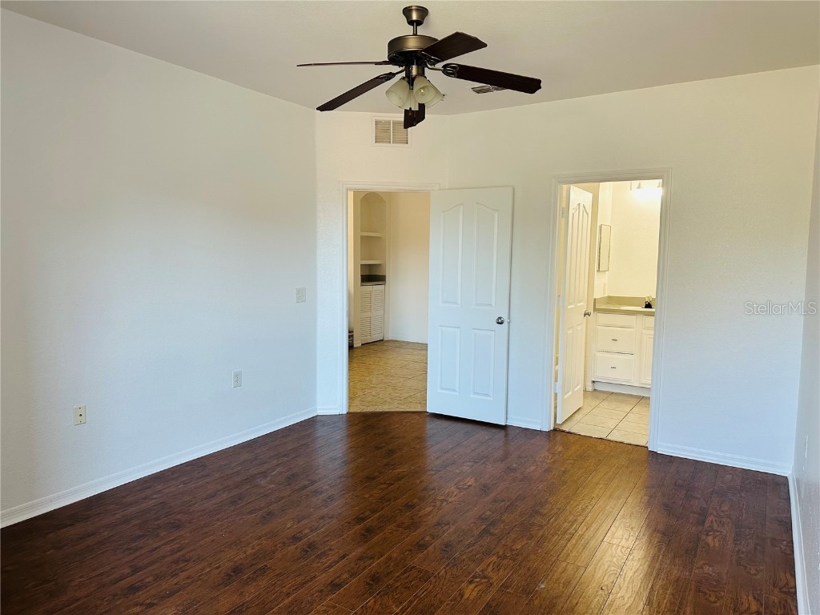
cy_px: 308
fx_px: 569
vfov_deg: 56.8
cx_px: 410
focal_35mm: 24
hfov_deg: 71.6
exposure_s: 1/120
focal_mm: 6.86
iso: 200
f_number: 1.78
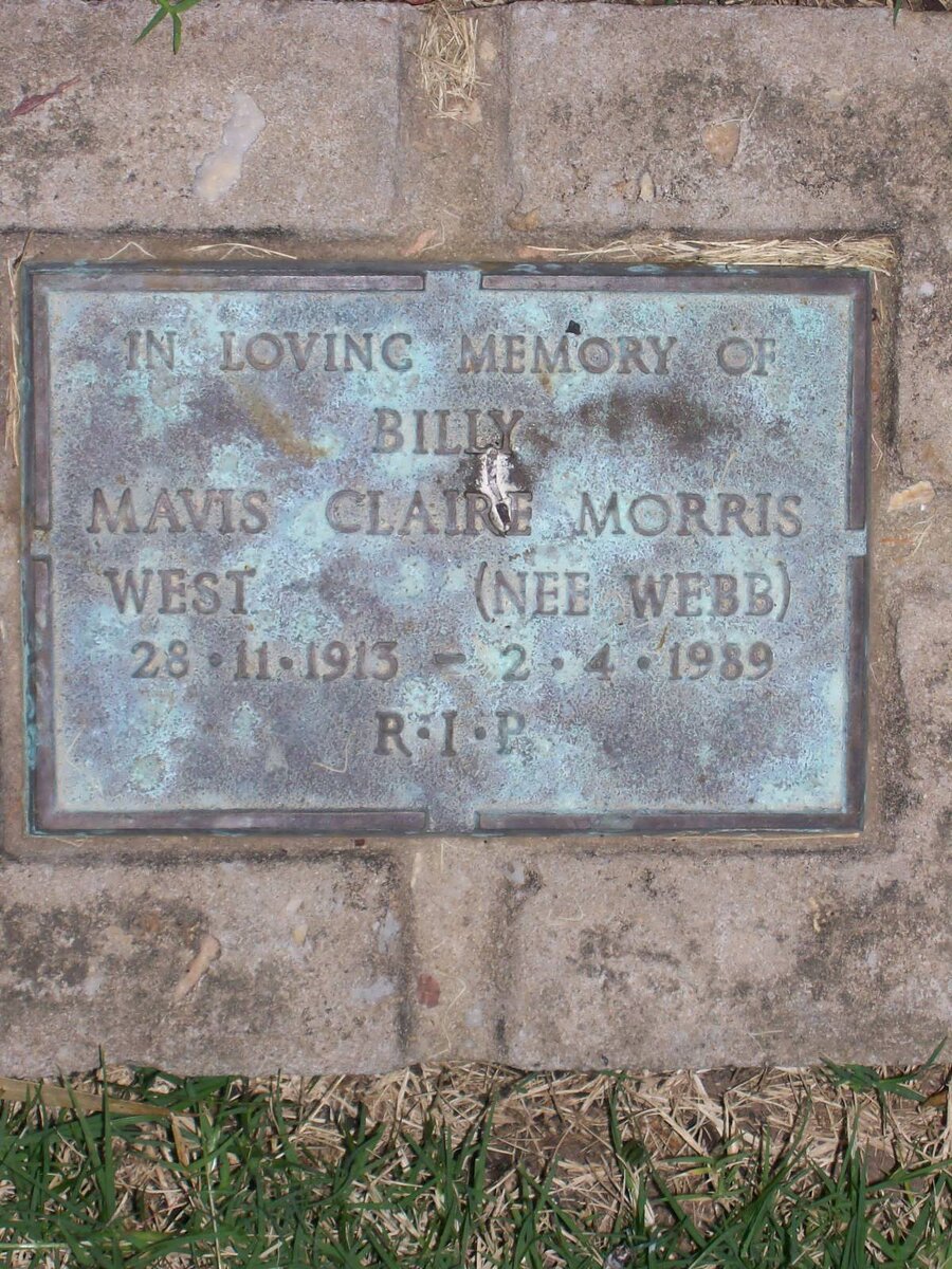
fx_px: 3190
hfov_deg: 17.0
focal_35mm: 87
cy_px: 634
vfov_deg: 22.5
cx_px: 476
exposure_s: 1/109
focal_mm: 14.3
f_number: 4.3
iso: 80
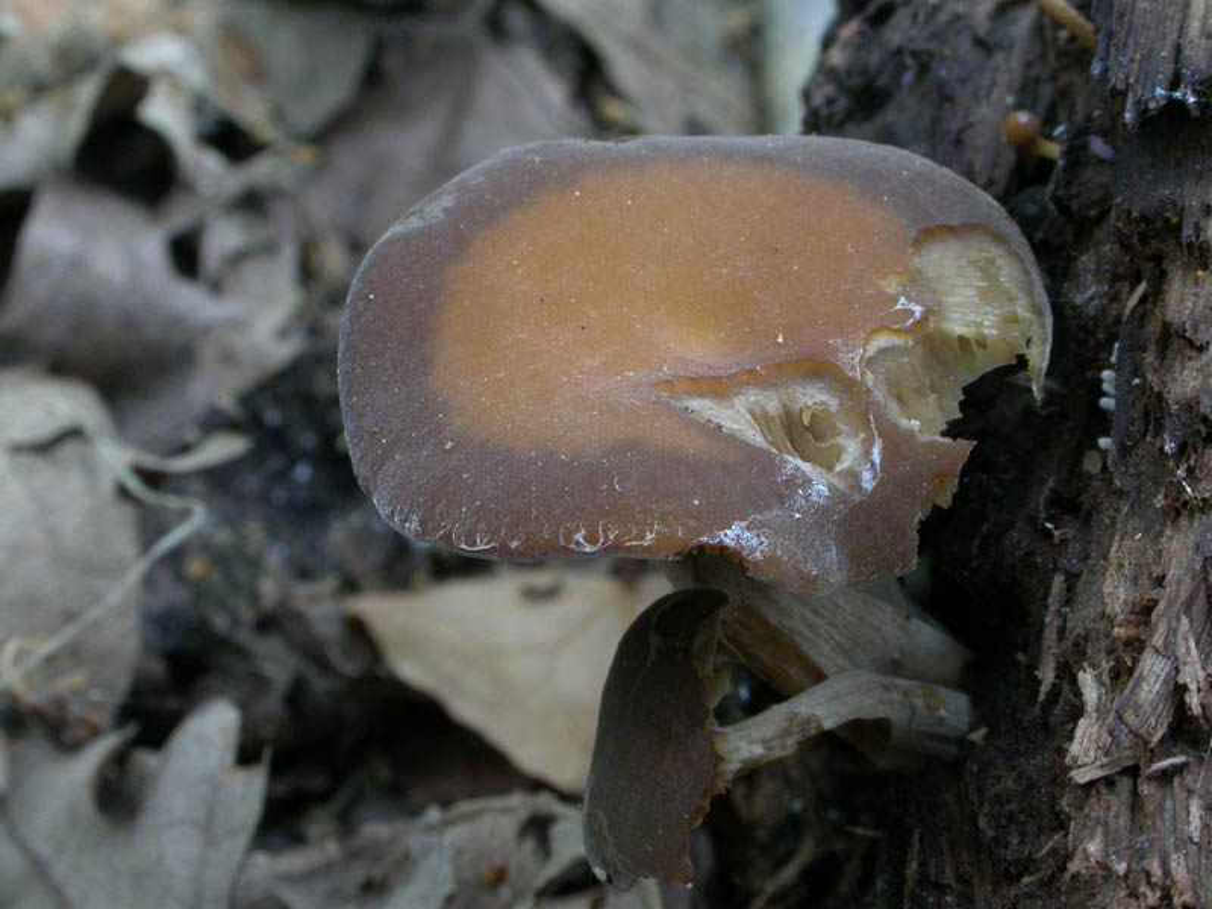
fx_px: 5392
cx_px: 606
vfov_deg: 9.6
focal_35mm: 154
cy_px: 454
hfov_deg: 12.8
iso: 200
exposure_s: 1/8
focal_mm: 32
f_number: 10.3
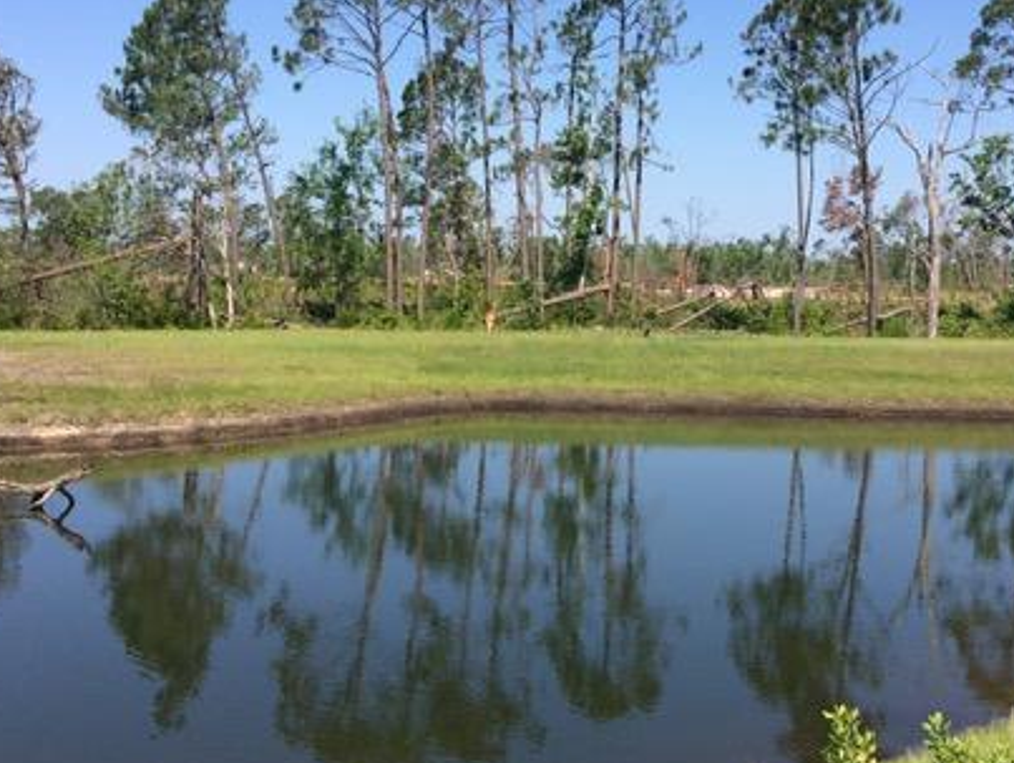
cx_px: 566
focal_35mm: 46
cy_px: 277
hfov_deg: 41.1
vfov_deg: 31.4
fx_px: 1349
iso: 32
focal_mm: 4.15
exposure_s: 1/1866
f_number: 2.2
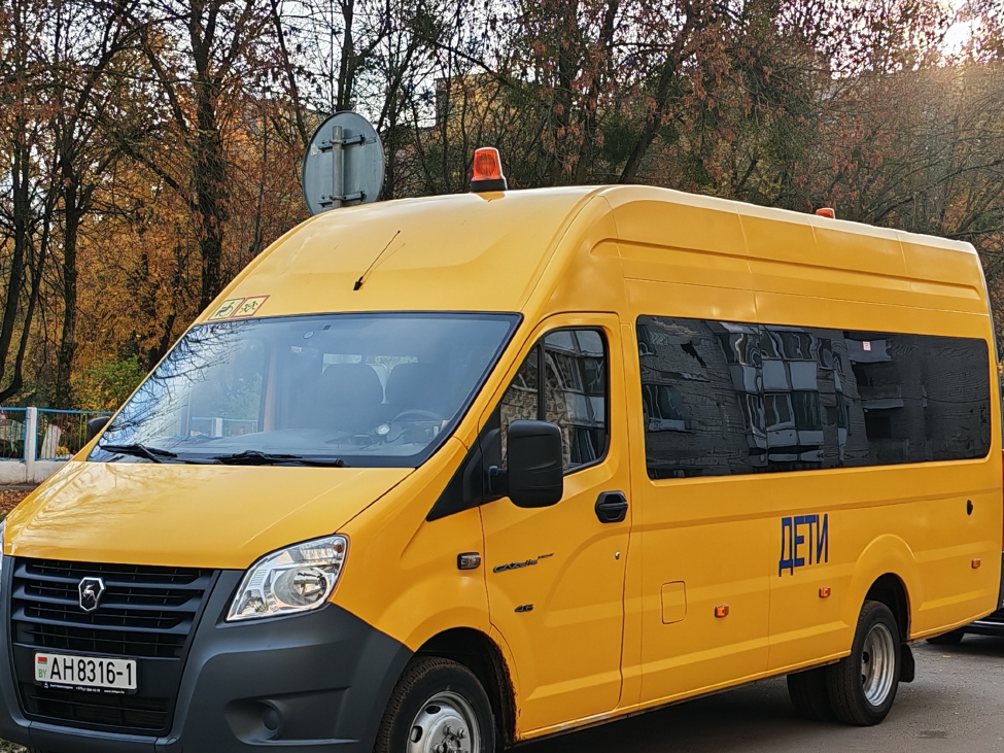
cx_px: 464
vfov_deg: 21.5
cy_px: 494
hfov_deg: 28.6
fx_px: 1972
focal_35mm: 68
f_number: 1.9
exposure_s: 1/270
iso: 50
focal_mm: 6.12
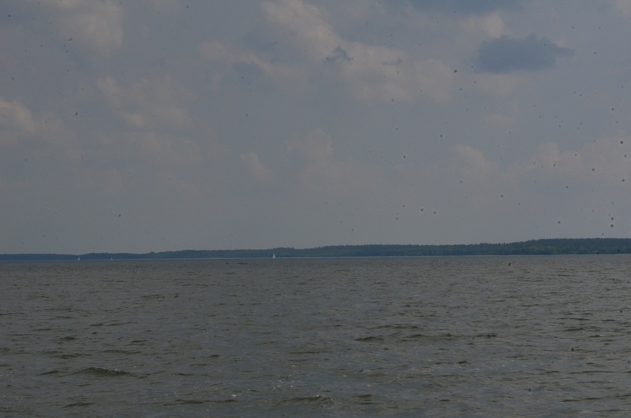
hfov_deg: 15.2
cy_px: 209
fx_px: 2361
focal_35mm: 135
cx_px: 316
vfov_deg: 10.1
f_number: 32
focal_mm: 90
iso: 500
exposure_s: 1/320
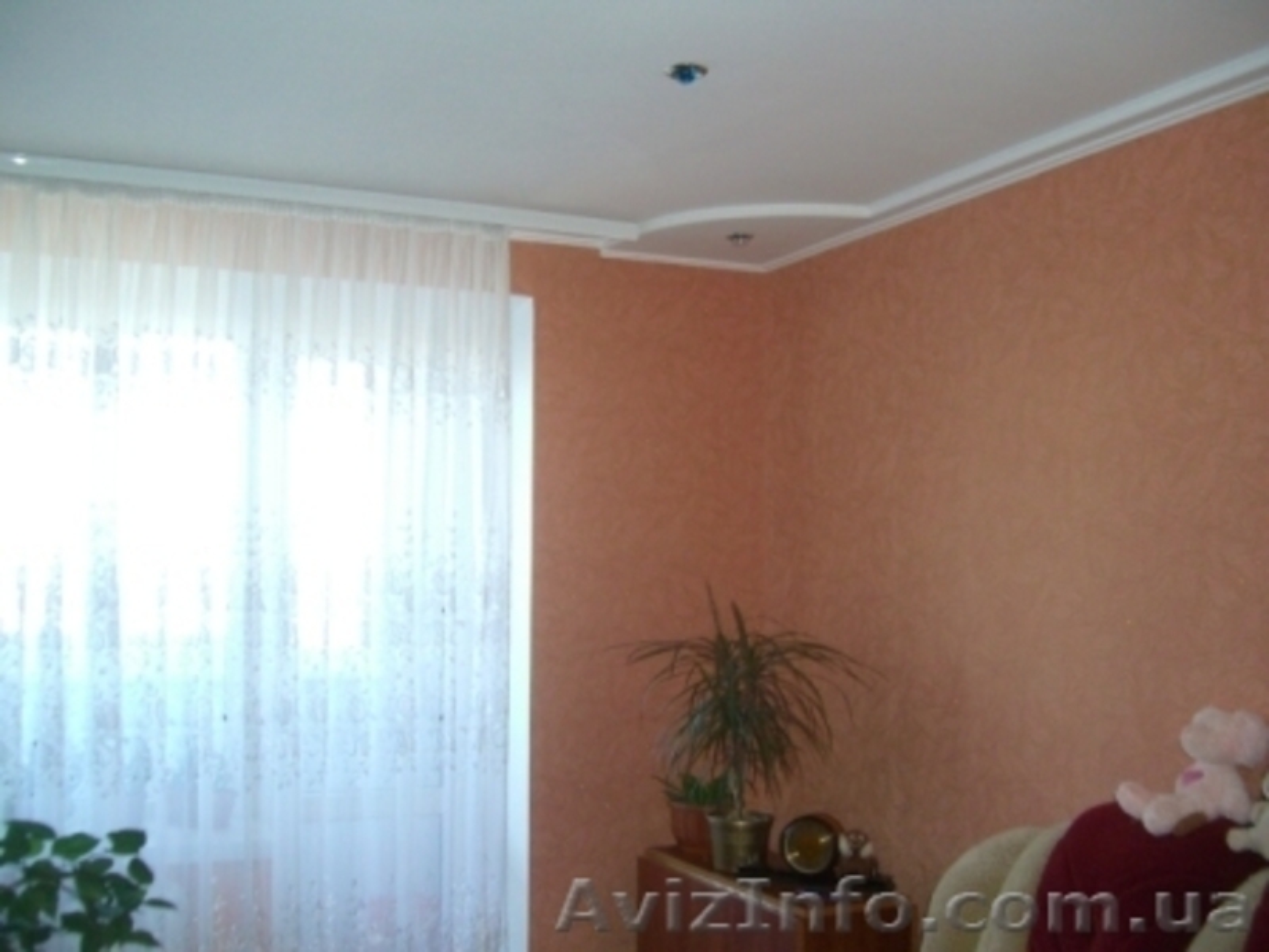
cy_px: 476
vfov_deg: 37.7
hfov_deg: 49.0
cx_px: 634
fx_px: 1393
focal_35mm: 38
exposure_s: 1/60
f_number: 2.8
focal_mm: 7.9
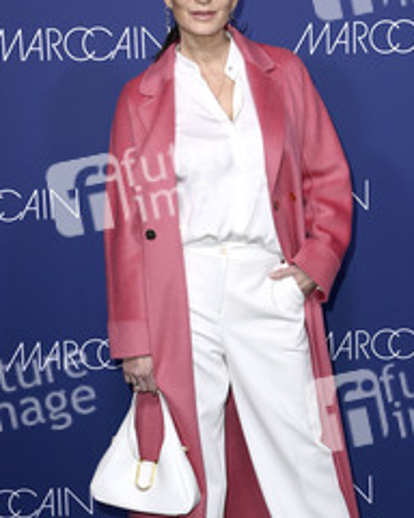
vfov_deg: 25.4
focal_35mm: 75
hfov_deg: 20.4
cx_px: 220
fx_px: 1149
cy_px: 294
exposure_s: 1/250
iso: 800
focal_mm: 48
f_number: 5.6
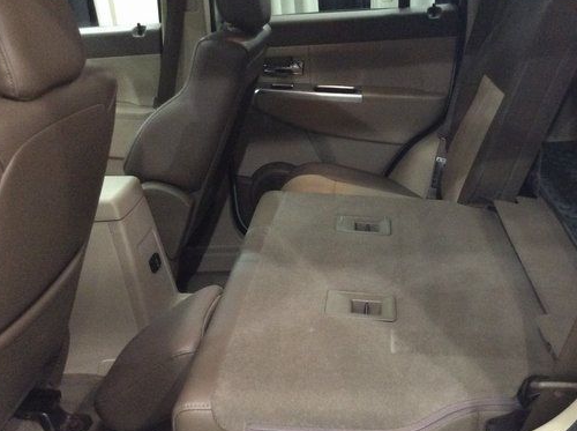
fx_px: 682
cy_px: 243
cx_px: 355
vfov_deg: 35.0
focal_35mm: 41
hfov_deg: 45.5
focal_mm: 3.3
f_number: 2.4
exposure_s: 1/20
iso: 250
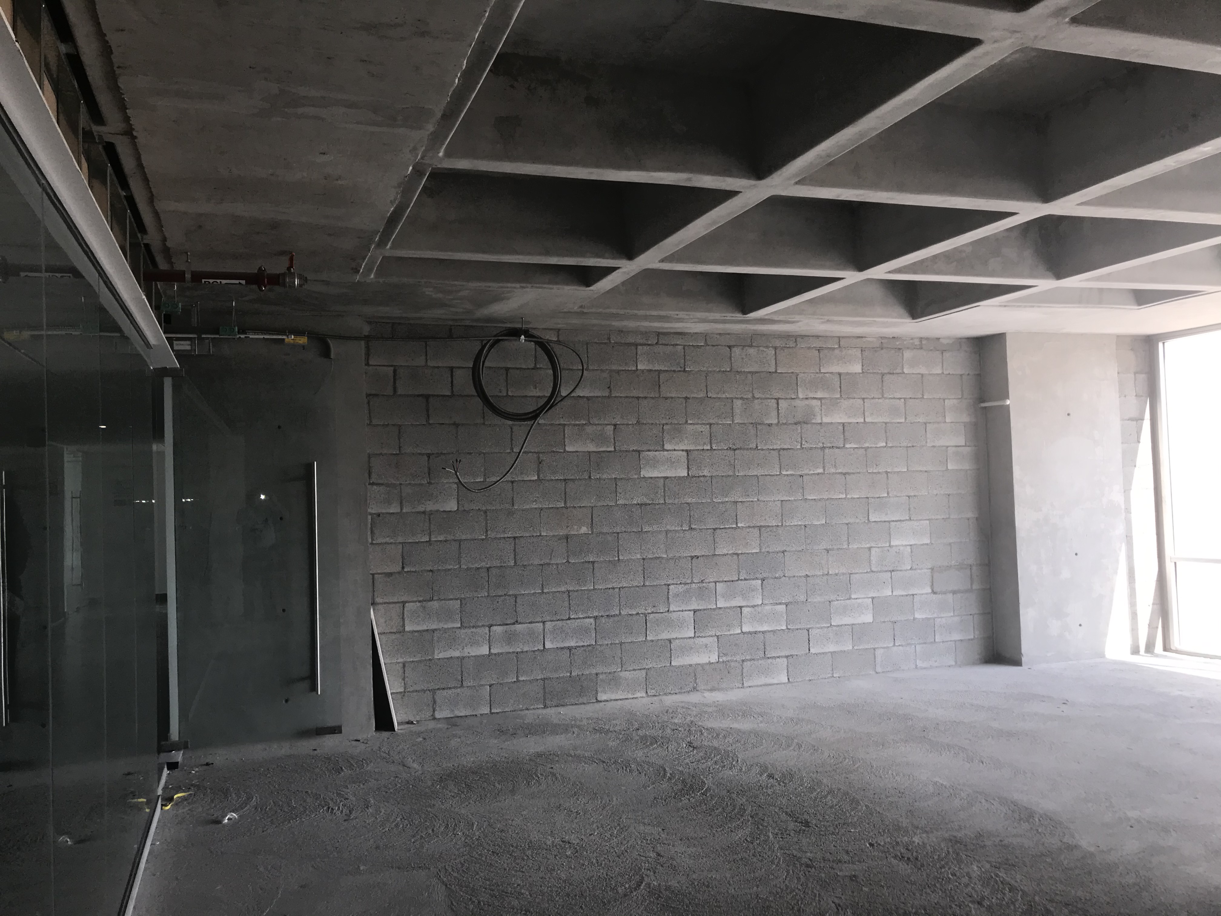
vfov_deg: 49.7
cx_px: 610
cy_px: 458
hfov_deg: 63.4
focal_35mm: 28
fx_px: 988
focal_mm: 3.99
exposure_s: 1/250
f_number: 1.8
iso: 20
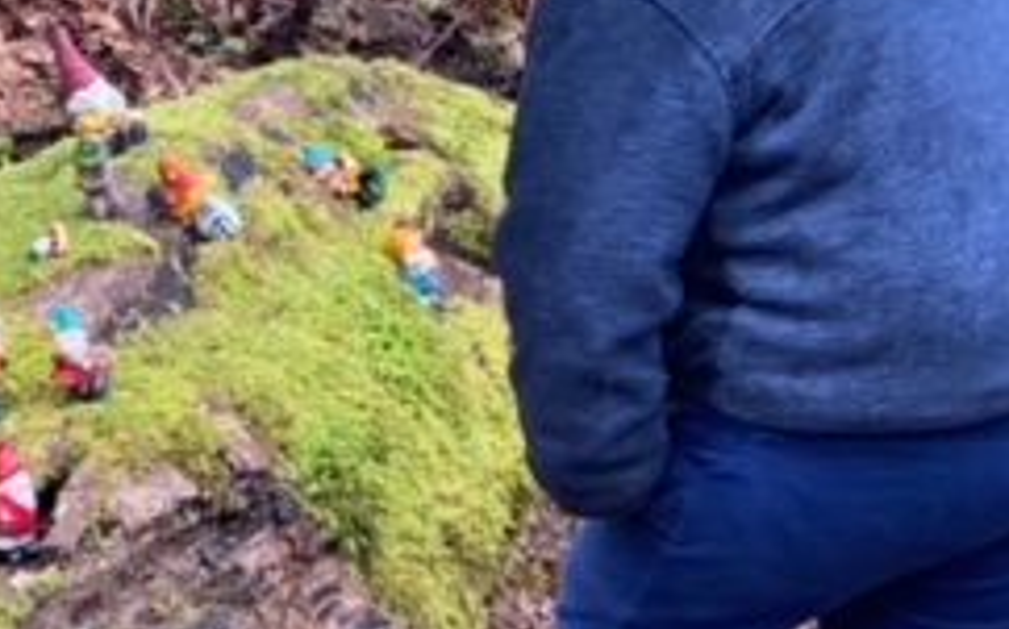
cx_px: 217
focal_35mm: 146
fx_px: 4013
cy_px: 375
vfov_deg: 9.0
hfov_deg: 14.3
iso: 125
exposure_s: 1/121
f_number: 2
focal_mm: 6
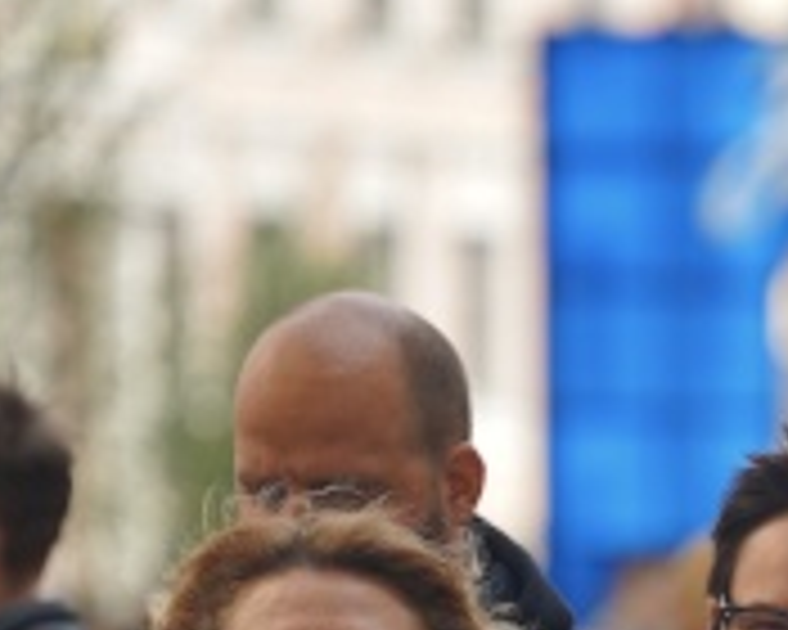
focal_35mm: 579
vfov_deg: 2.7
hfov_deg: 3.3
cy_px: 842
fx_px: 13503
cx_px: 1225
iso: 100
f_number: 4
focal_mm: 180
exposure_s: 1/400
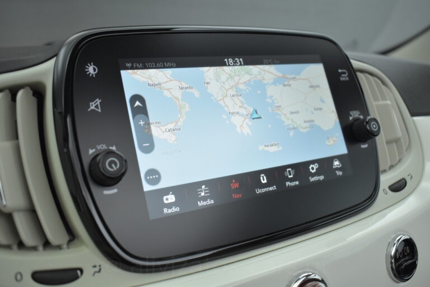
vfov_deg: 38.4
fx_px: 412
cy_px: 144
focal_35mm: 34
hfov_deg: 55.1
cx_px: 215
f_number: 3.8
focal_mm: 23
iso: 1600
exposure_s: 1/250
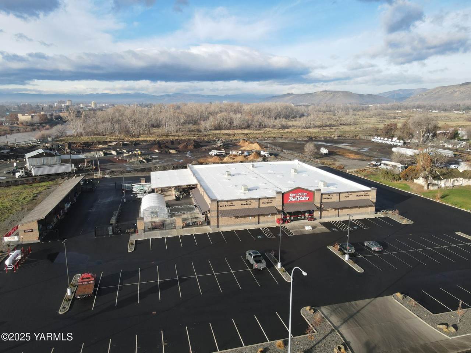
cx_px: 236
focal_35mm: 24
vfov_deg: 56.8
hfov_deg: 71.6
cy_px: 176
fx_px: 327
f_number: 2.8
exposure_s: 1/400
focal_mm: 4.5
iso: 100
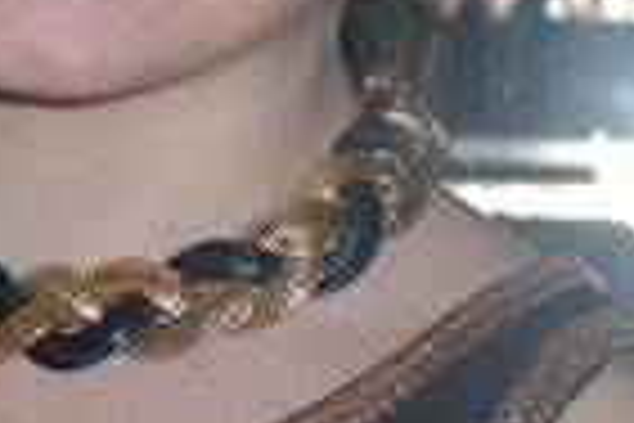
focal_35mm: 322
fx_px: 5669
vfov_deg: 4.2
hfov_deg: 6.3
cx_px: -526
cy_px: -288
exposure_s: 1/60
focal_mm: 55
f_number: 4
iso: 400
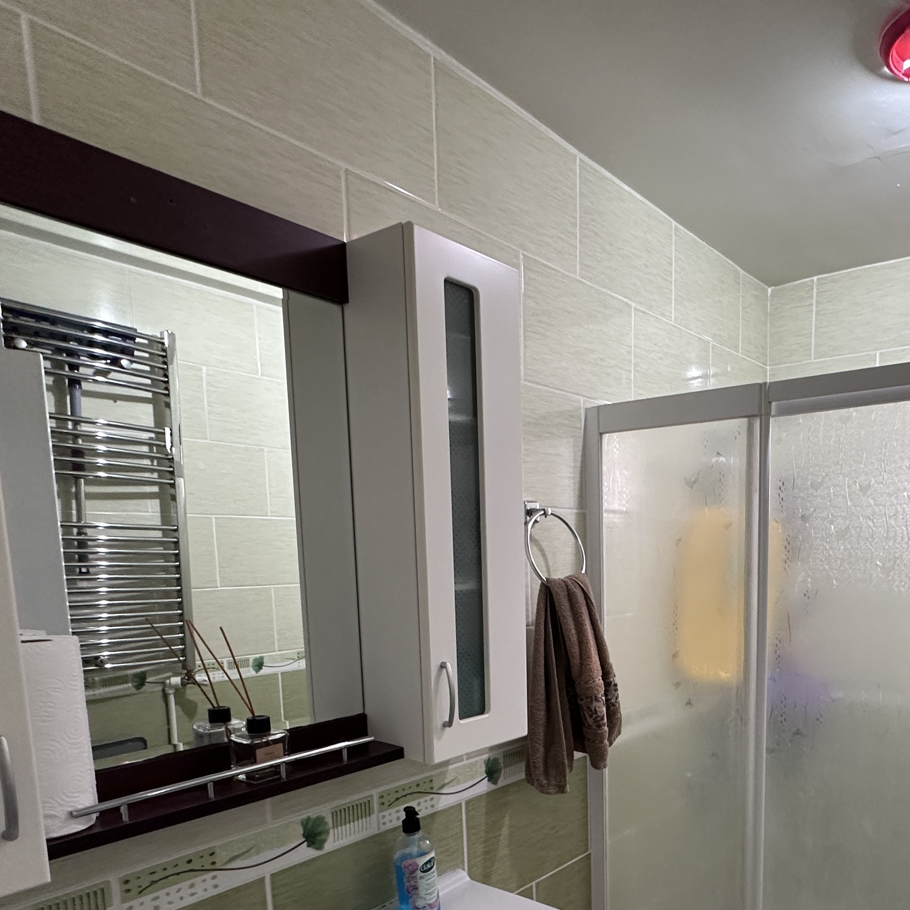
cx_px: 636
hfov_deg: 60.8
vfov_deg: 60.3
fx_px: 744
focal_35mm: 25
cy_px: 657
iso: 250
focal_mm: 2.22
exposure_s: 1/50
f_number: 2.2
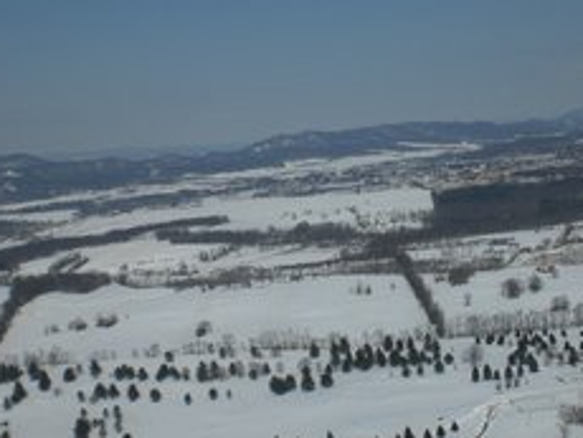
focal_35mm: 66
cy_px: 258
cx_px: 373
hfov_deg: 29.2
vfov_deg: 22.3
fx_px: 1113
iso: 50
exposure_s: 1/2000
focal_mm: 6.3
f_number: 4.4
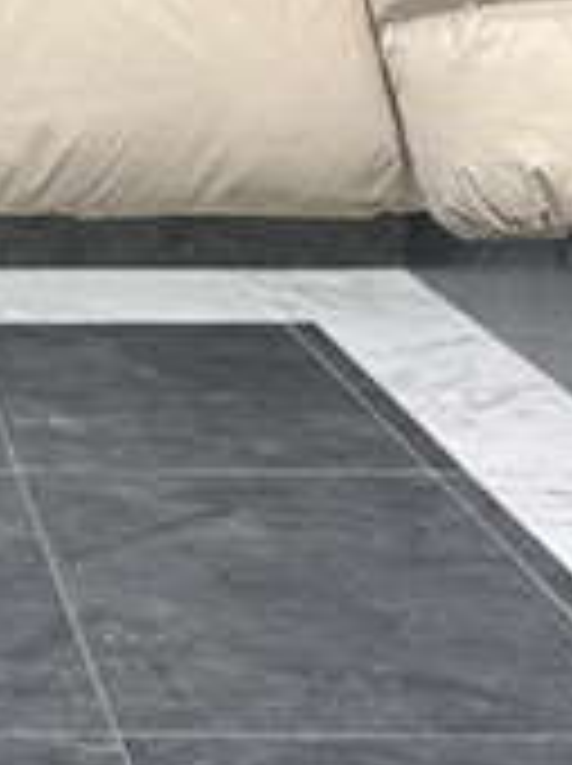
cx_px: -225
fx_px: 2960
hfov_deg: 10.7
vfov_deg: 14.4
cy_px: -79
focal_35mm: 134
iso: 80
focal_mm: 6.76
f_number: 1.78
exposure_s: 1/100
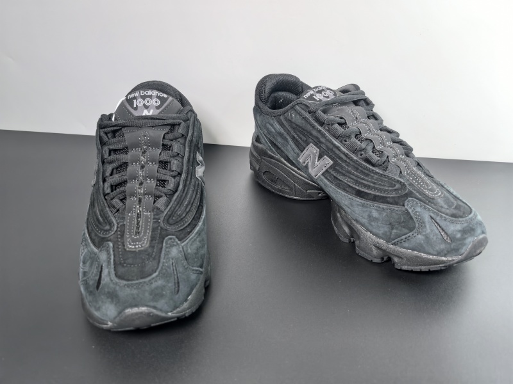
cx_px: 256
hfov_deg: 65.3
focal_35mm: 27
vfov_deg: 51.4
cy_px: 192
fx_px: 400
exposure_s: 1/666
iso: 500
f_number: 2
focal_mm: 6.98
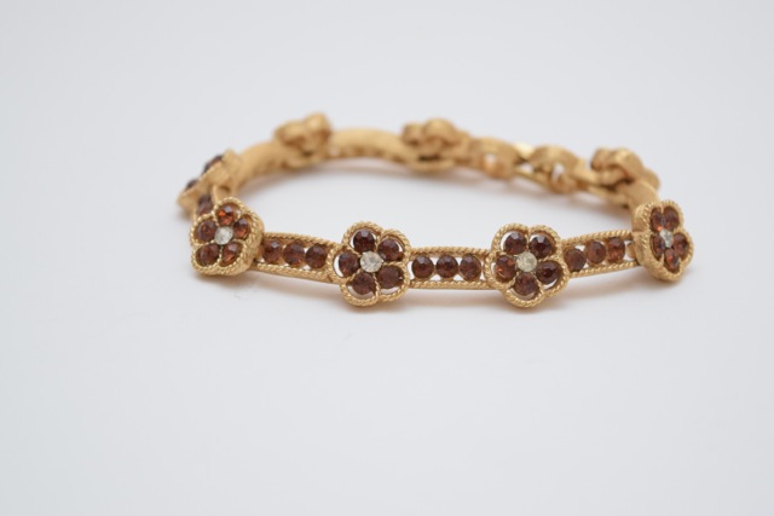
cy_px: 258
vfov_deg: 16.6
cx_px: 387
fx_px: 1774
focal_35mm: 82
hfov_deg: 24.6
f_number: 5.6
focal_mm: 55
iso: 1600
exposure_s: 1/125
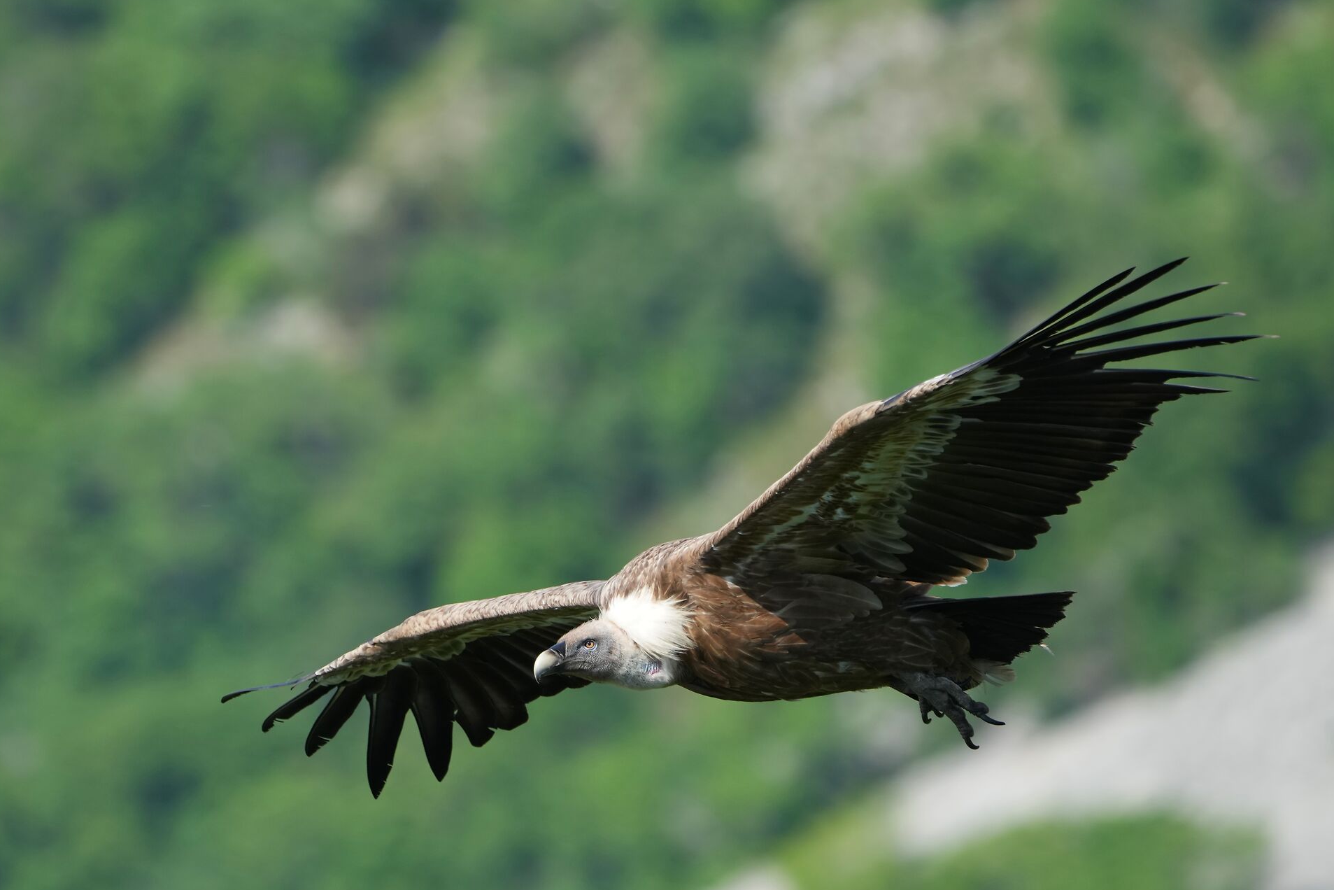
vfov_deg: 1.8
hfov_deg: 2.7
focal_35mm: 755
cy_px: 531
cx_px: 553
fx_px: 27979
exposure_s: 1/1000
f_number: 8
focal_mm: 600
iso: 640
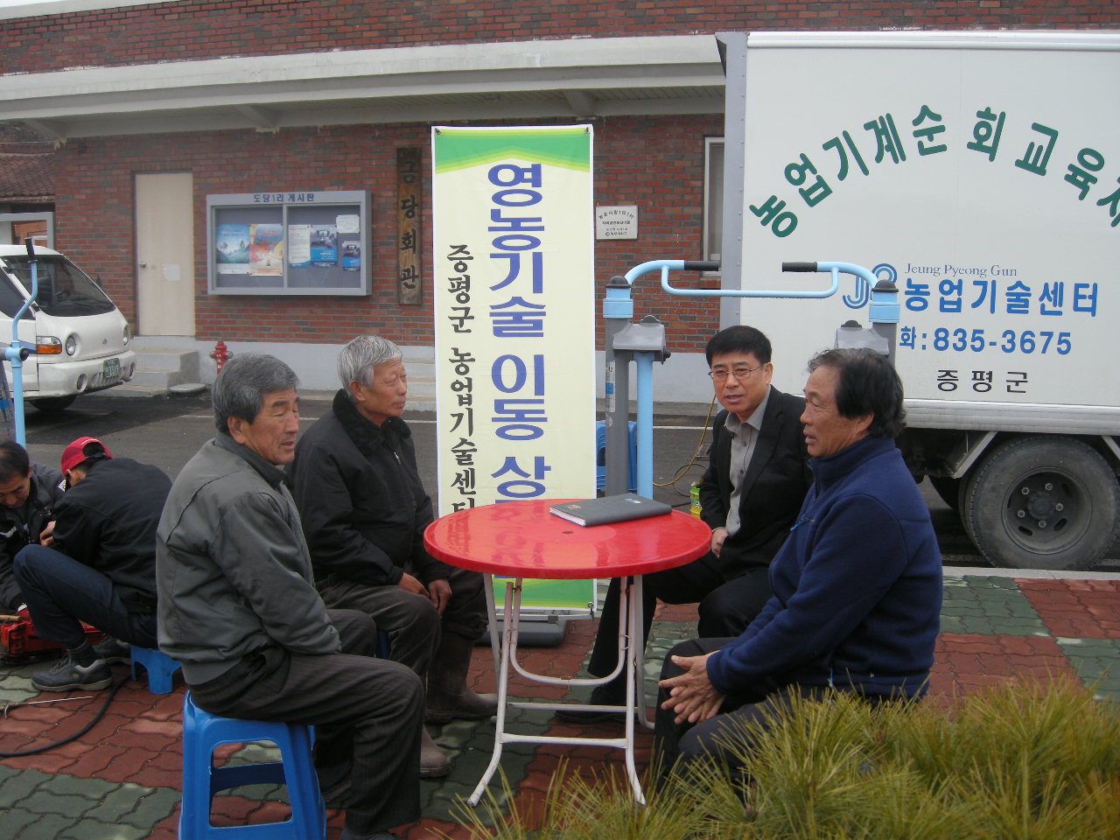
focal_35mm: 35
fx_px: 1132
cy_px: 420
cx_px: 560
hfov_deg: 52.6
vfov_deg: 40.7
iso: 64
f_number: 3.8
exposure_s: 1/134
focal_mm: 7.5
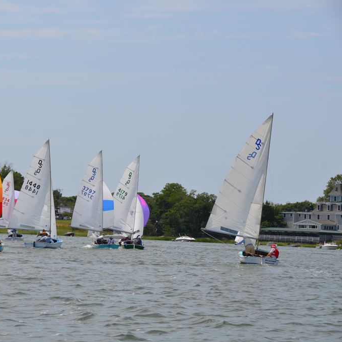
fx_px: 1617
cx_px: 92
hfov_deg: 12.0
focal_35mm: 145
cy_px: 171
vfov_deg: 12.1
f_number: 9
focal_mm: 75
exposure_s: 1/320
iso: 100
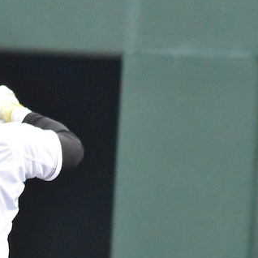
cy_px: 228
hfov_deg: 1.4
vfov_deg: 1.4
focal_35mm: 1230
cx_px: -124
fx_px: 10372
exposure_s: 1/4000
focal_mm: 300
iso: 10000
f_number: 10
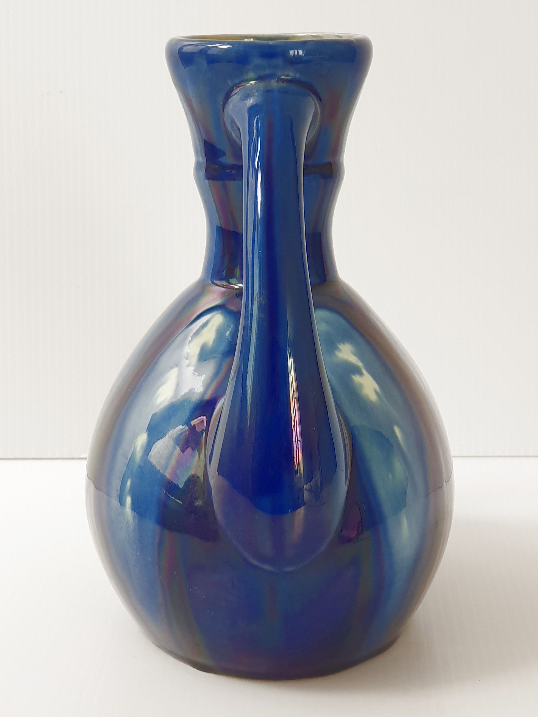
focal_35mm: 52
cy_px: 358
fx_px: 1078
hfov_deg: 28.0
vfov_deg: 36.8
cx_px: 269
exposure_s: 1/33
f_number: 2.4
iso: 40
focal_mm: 6
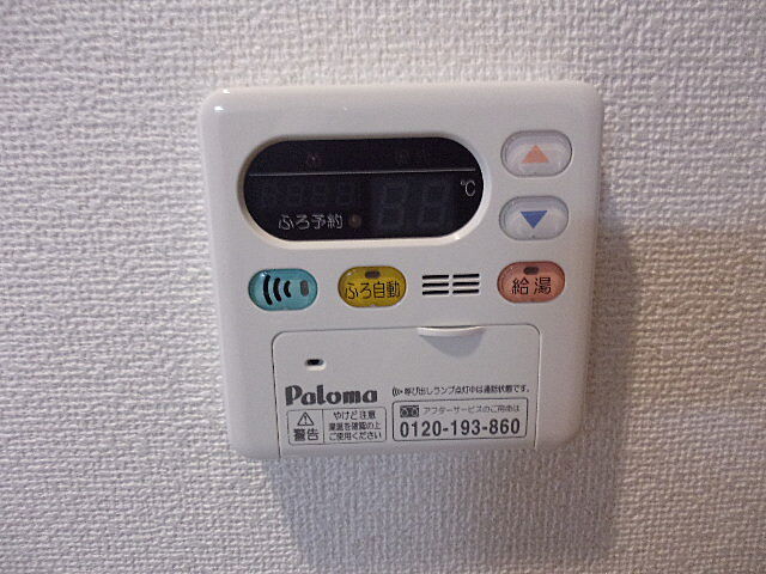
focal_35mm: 28
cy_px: 287
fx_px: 620
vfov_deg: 49.7
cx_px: 383
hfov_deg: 63.4
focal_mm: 5.1
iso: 400
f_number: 3.9
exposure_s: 1/17
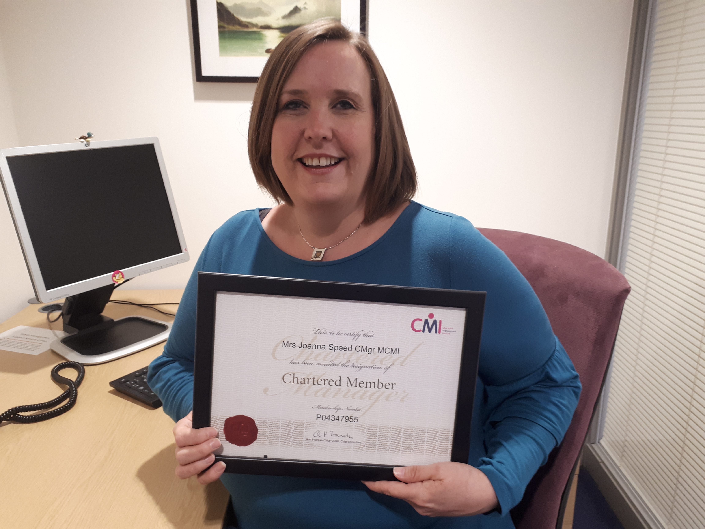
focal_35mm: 27
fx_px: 550
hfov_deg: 65.3
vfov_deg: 51.4
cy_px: 264
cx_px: 352
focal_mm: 3.6
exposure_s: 1/33
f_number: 1.9
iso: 125
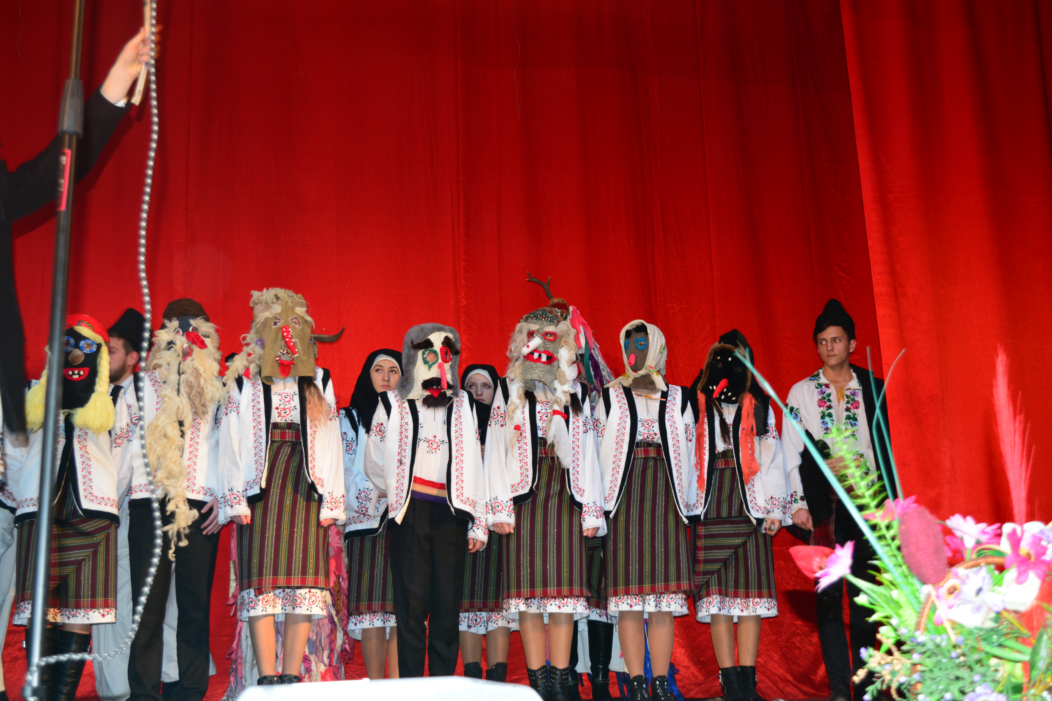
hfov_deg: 38.9
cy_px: 350
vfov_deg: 26.5
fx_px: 1490
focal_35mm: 51
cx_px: 526
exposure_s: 1/60
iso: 500
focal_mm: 34
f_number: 5.6
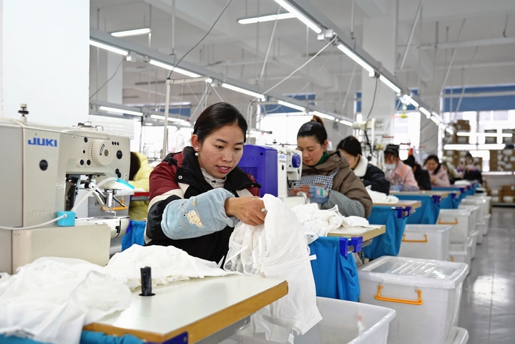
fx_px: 486
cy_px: 172
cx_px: 258
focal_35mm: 34
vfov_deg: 38.9
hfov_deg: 55.8
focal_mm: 34
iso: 640
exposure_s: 1/125
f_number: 4
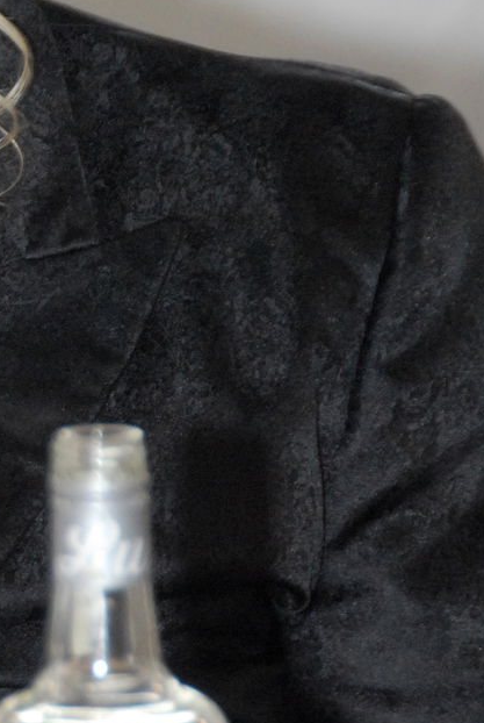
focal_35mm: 605
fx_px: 12153
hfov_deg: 2.3
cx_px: -315
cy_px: 375
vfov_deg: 3.4
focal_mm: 120
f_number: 7.1
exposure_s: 1/60
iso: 800
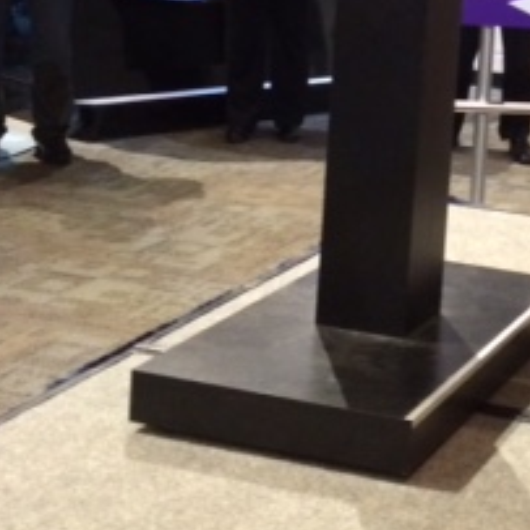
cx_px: 590
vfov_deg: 20.6
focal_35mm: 81
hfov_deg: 20.4
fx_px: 1403
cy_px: -18
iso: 320
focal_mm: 4.15
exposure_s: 1/15
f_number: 2.2
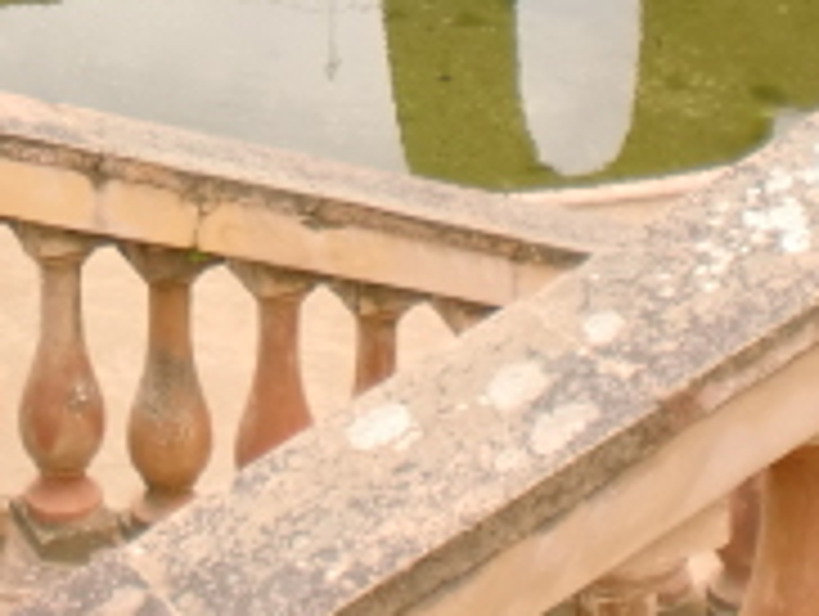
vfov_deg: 11.5
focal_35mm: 123
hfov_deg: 15.7
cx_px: 18
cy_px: -369
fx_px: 2914
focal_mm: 6.3
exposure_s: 1/200
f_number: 3.1
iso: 64
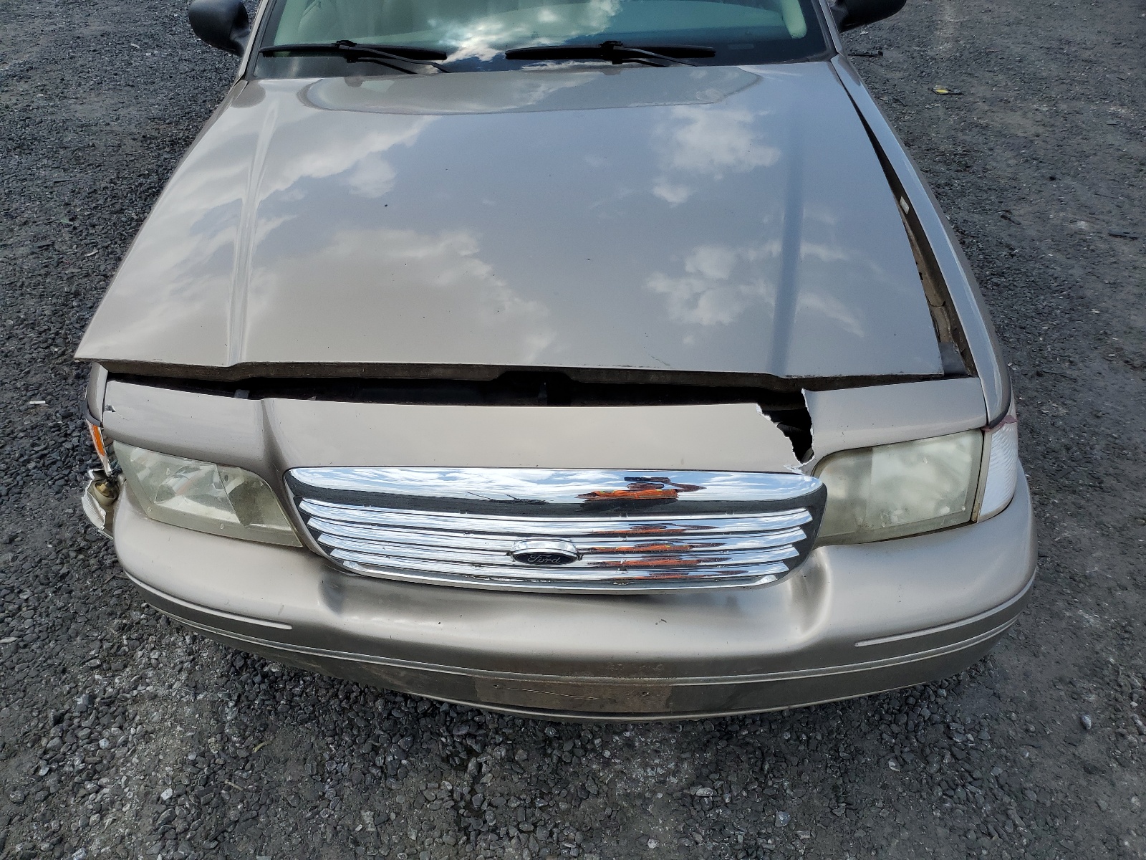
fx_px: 861
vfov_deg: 53.1
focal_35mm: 26
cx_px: 573
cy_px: 430
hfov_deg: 67.3
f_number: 1.5
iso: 50
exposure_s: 1/3333
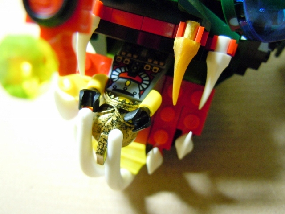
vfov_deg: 46.8
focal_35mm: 30
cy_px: 107
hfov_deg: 60.0
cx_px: 142
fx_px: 247
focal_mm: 5.4
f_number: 3.5
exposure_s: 1/20
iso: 400
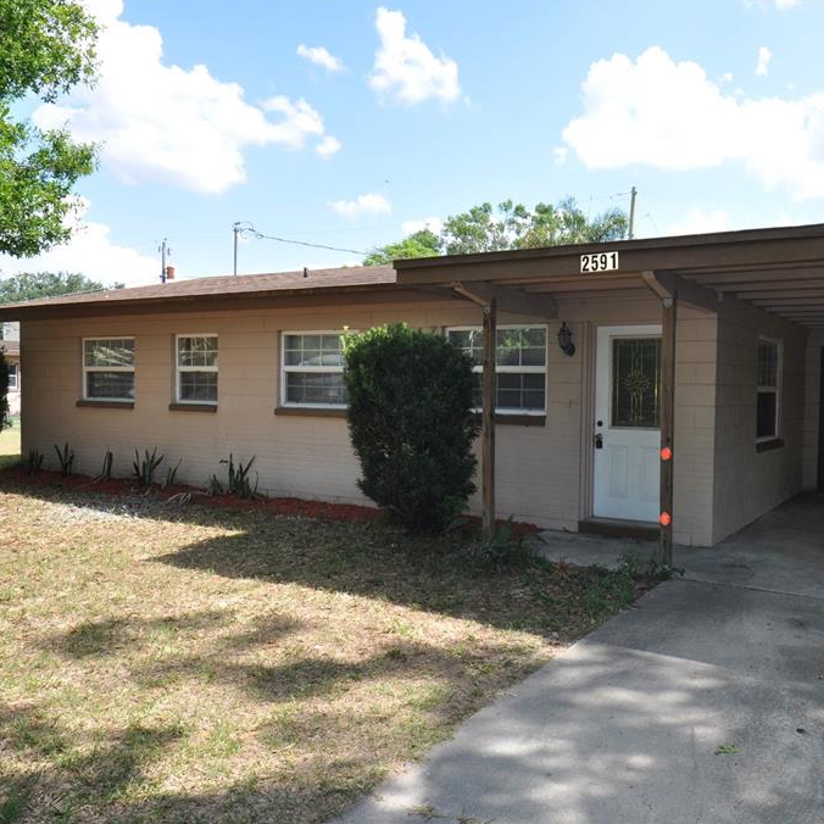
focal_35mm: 27
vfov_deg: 59.1
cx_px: 569
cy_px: 411
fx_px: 727
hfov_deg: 57.4
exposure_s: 1/200
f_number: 8
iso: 200
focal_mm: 14
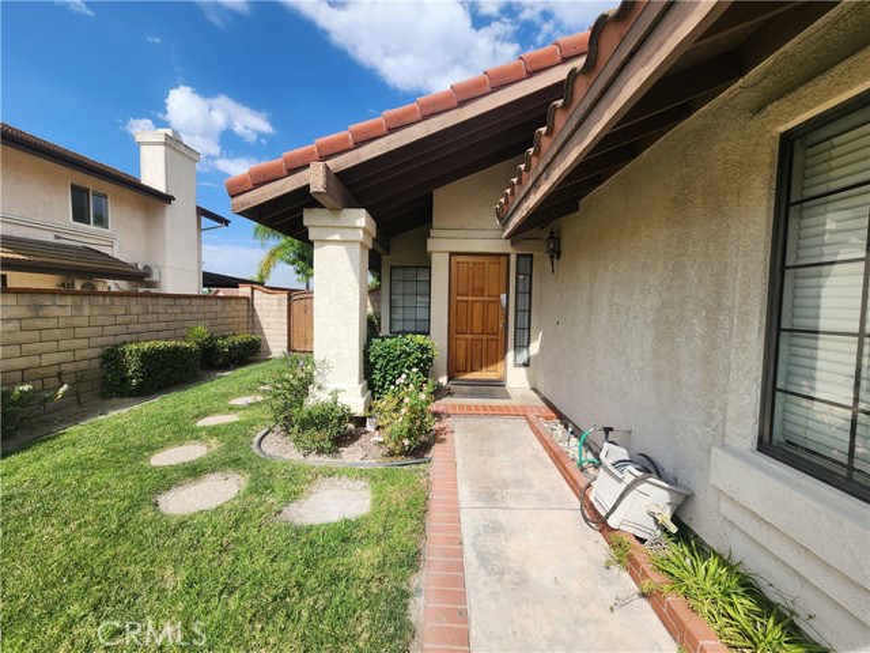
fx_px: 327
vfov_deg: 89.9
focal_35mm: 13
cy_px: 326
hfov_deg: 106.2
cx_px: 435
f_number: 2.2
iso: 50
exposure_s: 1/1732
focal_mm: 2.2
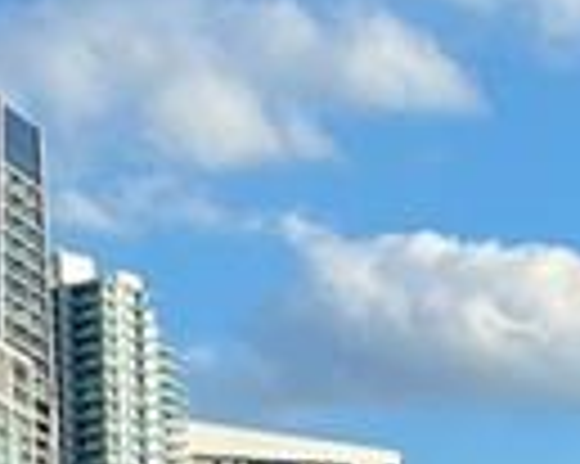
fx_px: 4048
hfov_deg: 8.0
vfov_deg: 6.3
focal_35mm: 236
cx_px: 845
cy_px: 1063
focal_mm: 4.25
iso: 32
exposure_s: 1/1543
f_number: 1.8
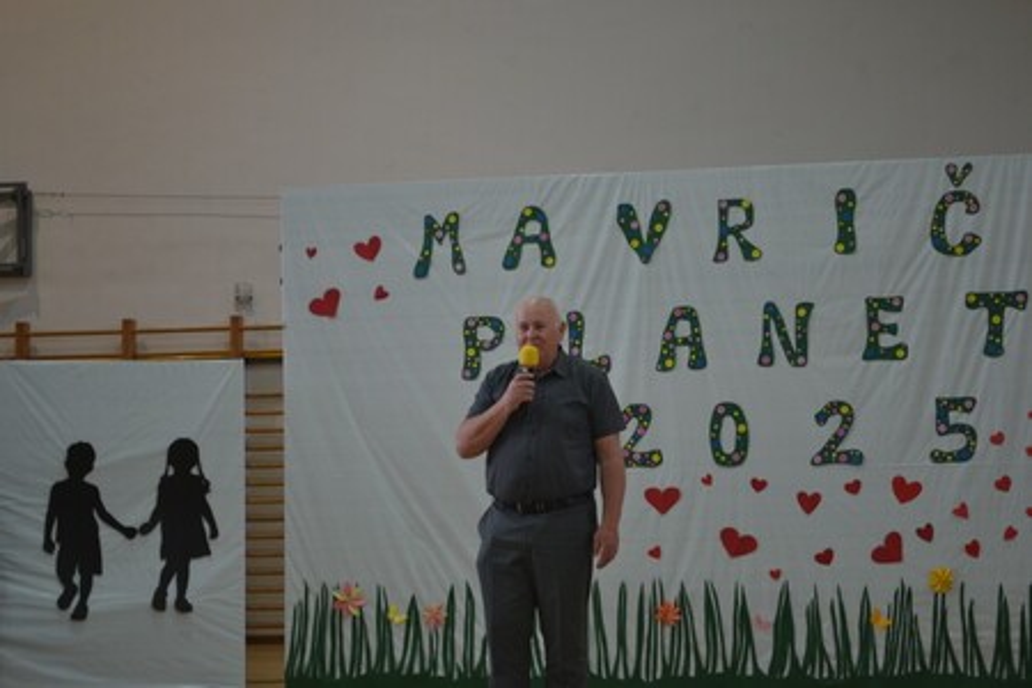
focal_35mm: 82
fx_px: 2365
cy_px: 344
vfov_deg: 16.6
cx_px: 516
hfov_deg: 24.6
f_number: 5.6
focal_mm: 55
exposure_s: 1/30
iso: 400
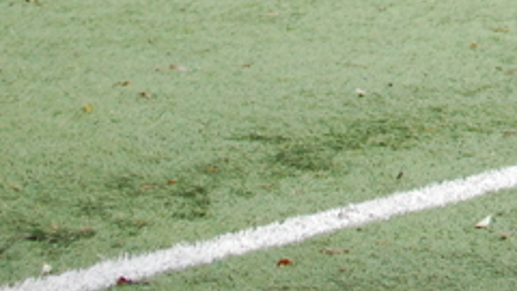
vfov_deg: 5.1
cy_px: -400
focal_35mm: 229
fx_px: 3142
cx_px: 989
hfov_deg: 8.9
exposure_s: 1/250
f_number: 2
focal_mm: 35
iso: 800
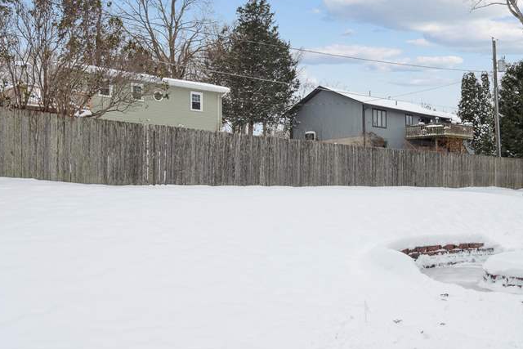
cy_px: 166
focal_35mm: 38
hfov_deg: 49.9
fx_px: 552
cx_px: 345
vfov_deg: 35.1
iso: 500
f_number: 8
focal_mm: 19
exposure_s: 1/1600
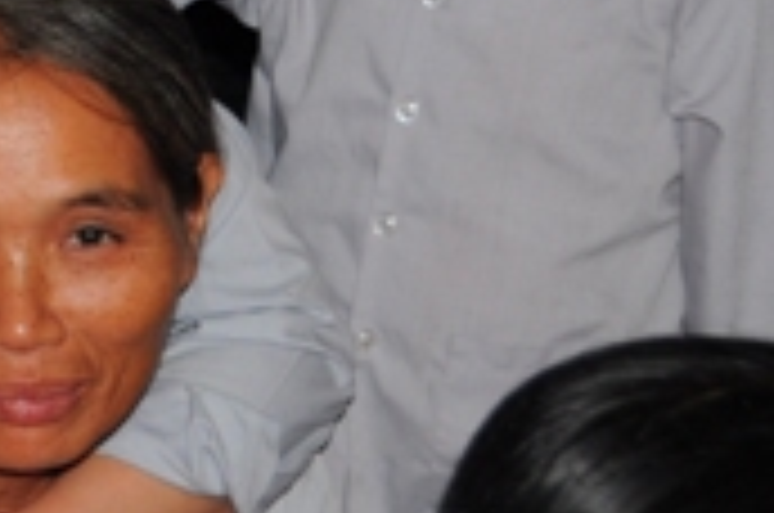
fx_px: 3841
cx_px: -522
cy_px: 38
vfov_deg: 7.6
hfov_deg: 10.9
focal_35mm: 179
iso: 640
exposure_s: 1/60
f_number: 4
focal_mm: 32
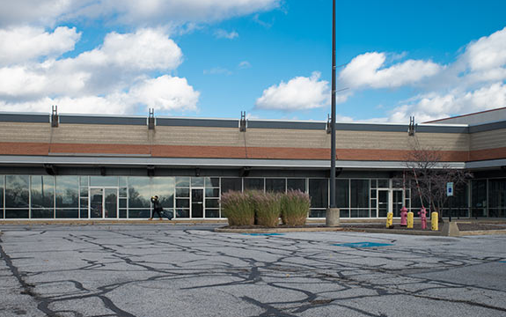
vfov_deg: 34.5
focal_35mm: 37
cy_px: 170
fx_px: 510
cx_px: 254
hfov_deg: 52.7
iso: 320
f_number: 9.5
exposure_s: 1/350
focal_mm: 36
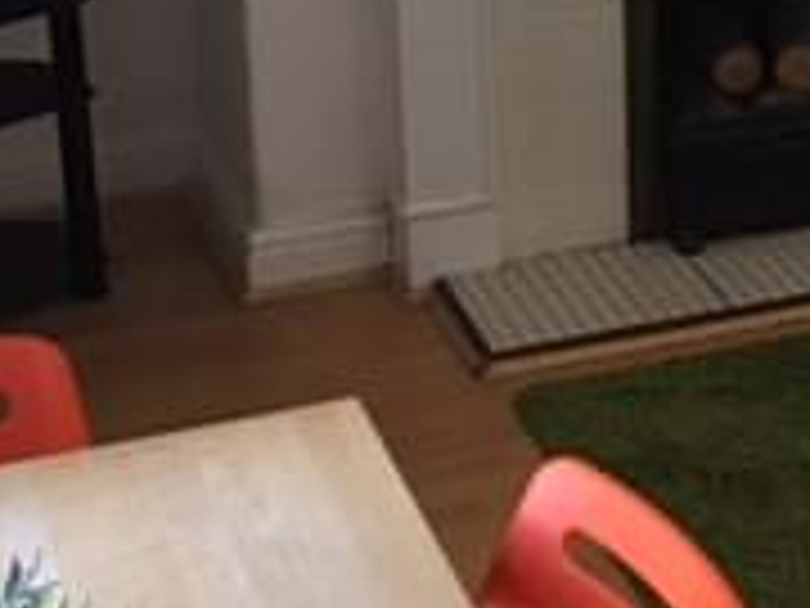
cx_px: 778
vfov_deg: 14.0
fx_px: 2410
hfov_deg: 18.6
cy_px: -104
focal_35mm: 103
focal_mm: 4.15
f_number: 2.2
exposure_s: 1/33
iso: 160
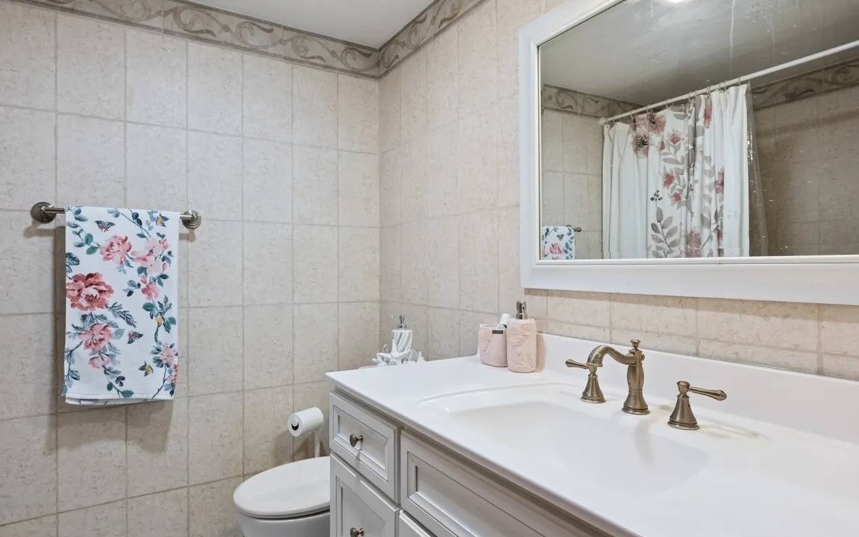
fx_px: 492
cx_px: 392
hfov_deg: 82.1
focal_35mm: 21
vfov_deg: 57.3
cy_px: 270
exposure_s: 1/15
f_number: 9
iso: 200
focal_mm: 16
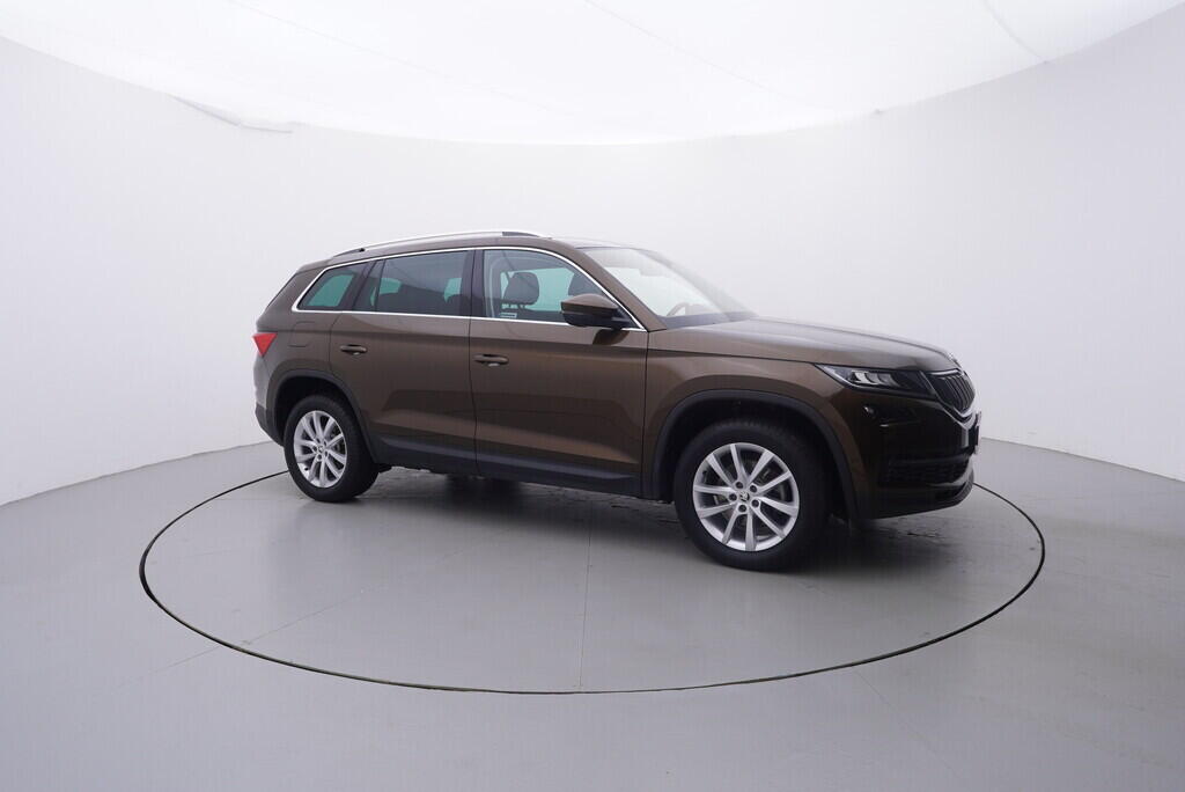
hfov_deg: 77.3
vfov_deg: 56.2
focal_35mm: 22
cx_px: 592
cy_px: 396
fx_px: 741
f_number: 5
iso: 200
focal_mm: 15
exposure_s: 1/80
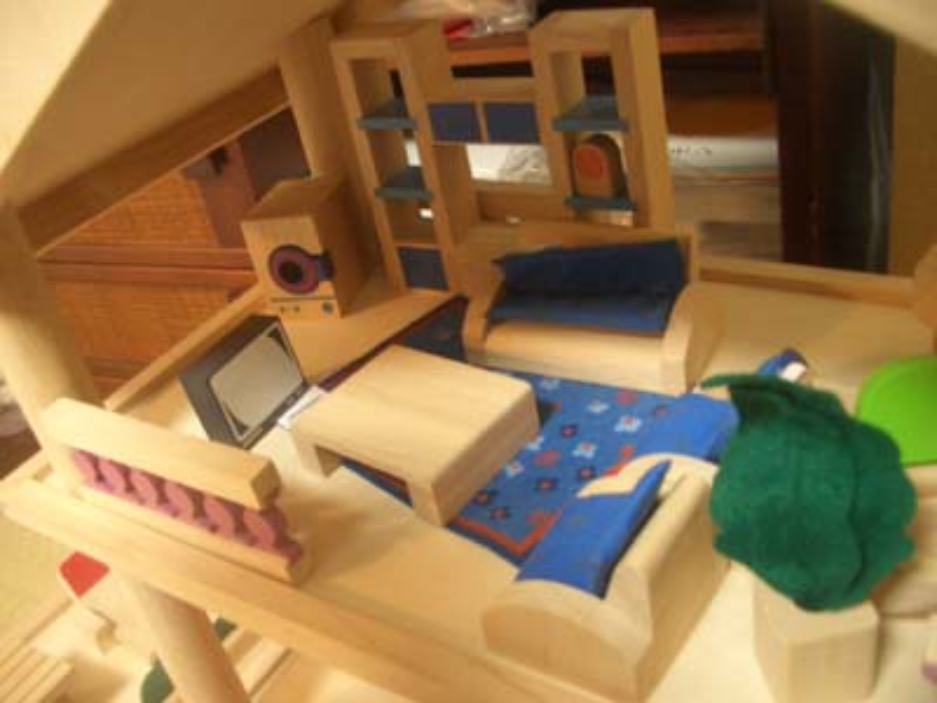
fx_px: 947
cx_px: 468
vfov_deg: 40.7
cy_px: 352
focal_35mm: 35
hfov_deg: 52.6
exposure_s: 1/8
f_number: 2.6
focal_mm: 5.8
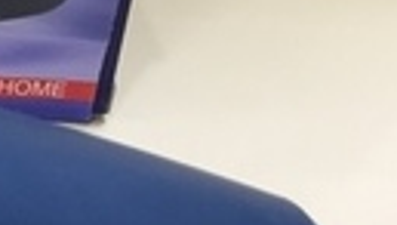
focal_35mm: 142
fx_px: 1497
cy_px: 43
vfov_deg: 8.6
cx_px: -482
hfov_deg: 12.6
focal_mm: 4.15
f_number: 2.2
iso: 64
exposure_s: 1/30
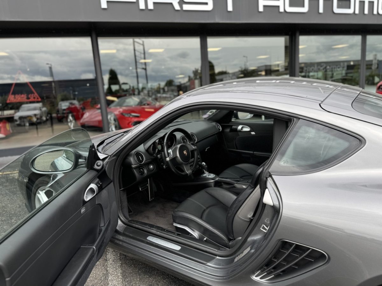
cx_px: 191
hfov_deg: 71.6
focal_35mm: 24
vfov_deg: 56.8
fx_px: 265
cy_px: 143
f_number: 1.78
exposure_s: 1/430
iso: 80
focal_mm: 6.76
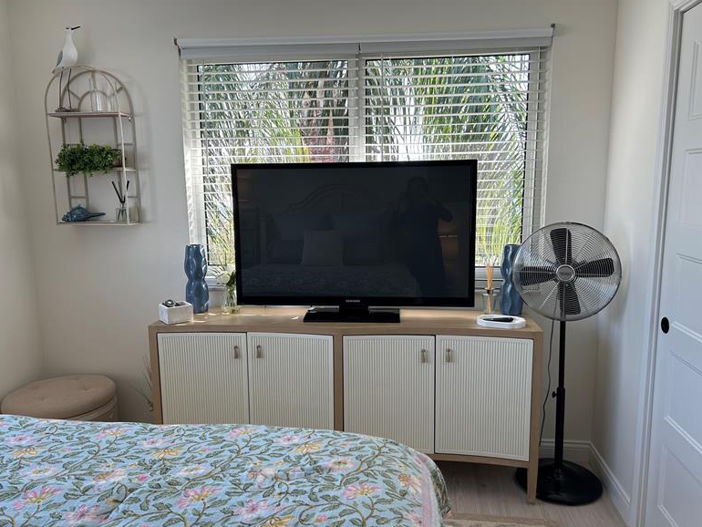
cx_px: 355
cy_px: 268
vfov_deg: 51.4
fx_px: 548
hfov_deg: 65.3
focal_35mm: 27
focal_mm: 5.7
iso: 40
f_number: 1.5
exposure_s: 1/150
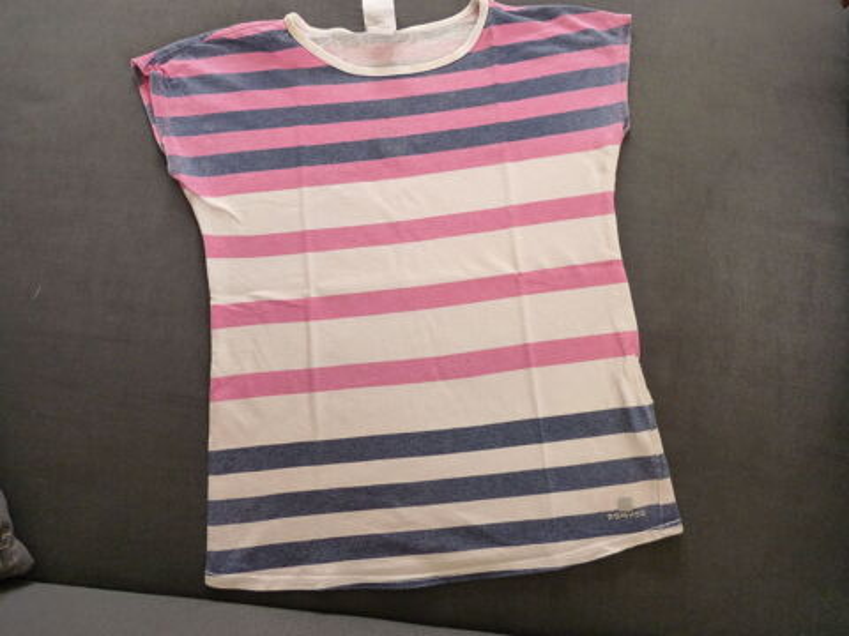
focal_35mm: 27
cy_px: 318
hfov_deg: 65.3
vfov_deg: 51.4
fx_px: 662
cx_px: 424
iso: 250
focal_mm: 4.8
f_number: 2.8
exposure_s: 1/30
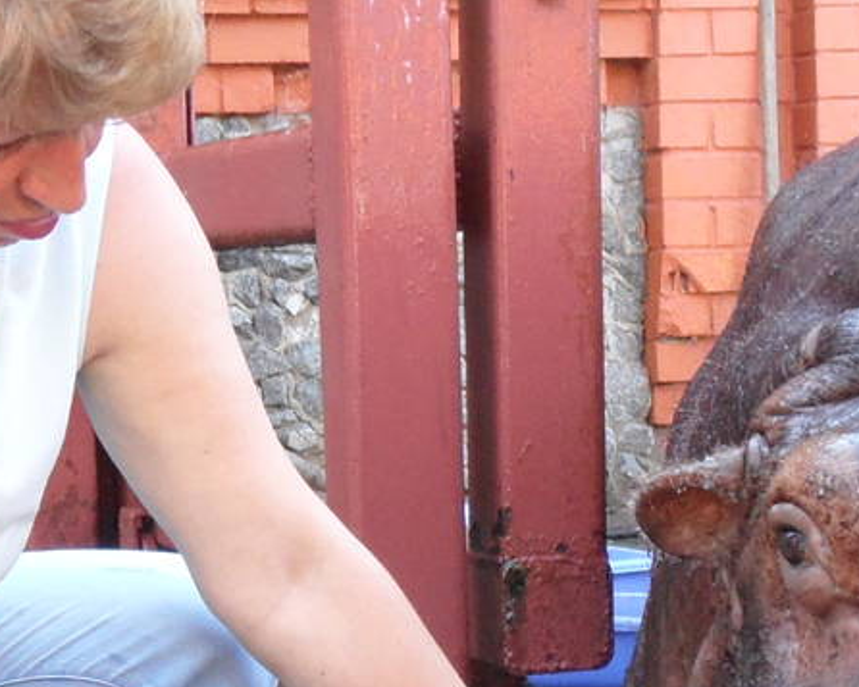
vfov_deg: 13.6
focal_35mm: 112
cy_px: 706
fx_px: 2848
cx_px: 435
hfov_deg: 17.2
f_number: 3.4
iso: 200
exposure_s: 1/60
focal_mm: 5.3
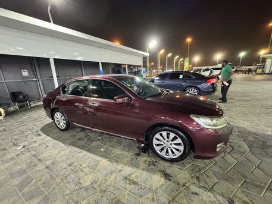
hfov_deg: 102.0
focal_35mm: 14
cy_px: 102
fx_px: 110
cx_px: 136
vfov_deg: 85.7
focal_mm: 2.22
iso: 1000
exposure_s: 1/40
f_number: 2.2
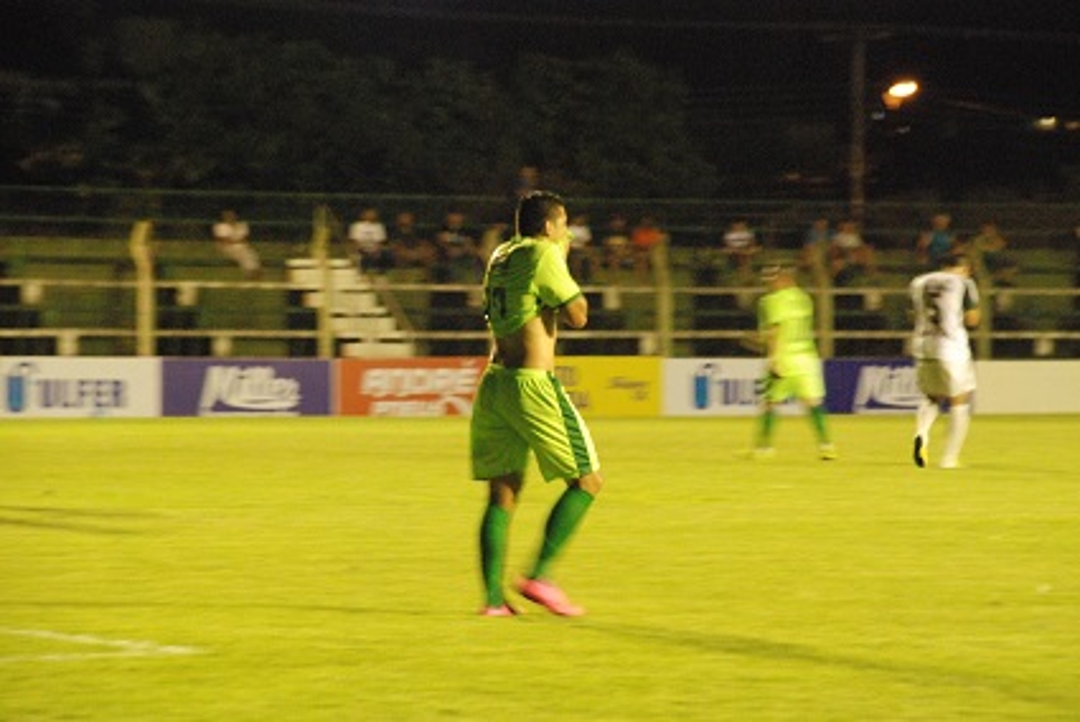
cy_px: 361
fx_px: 5629
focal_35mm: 188
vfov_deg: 7.3
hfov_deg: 11.0
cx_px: 540
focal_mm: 125
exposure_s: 1/25
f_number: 7.1
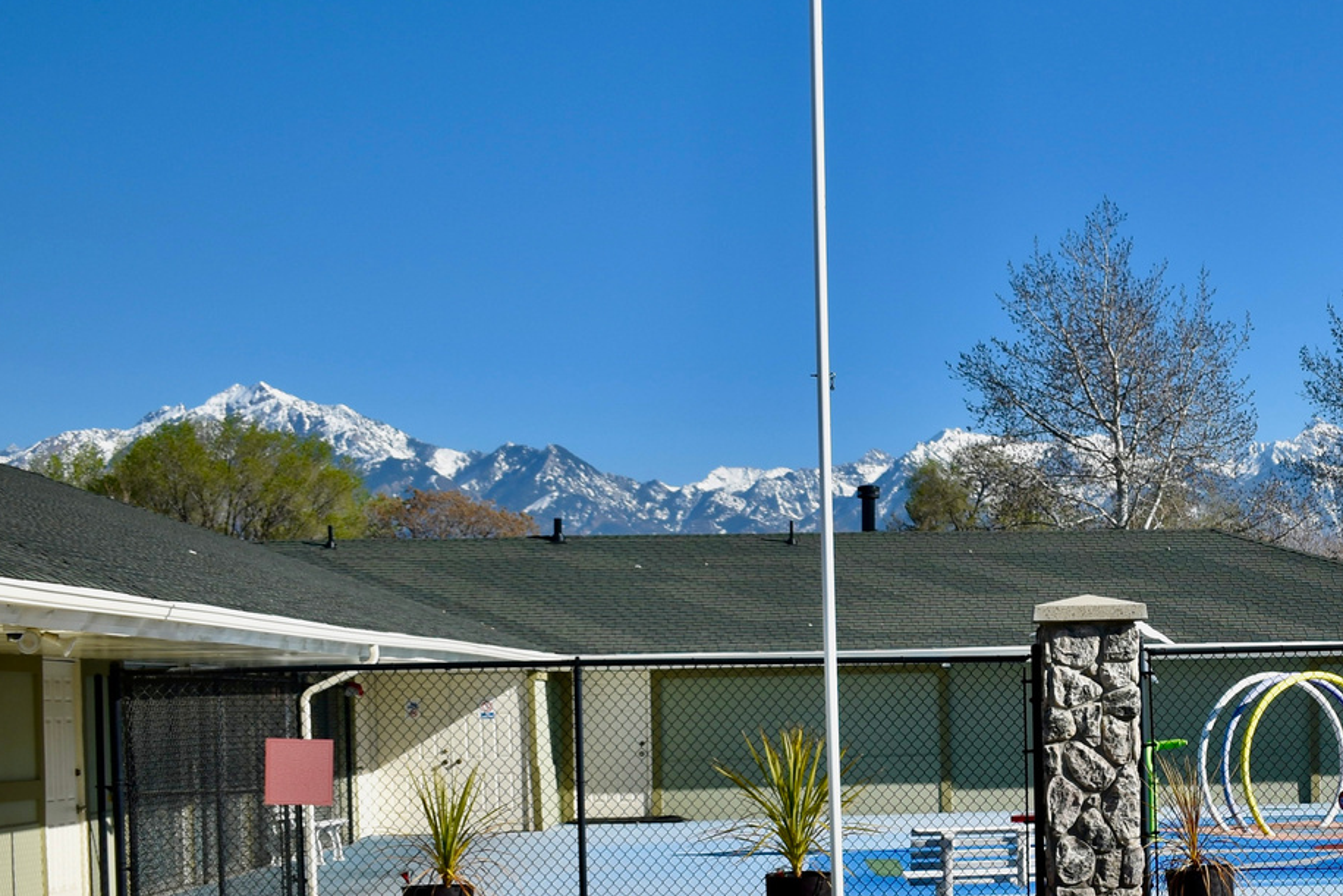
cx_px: 1330
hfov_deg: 25.1
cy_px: 768
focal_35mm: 77
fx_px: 2877
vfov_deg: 17.5
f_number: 4.5
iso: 100
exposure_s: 1/800
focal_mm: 23
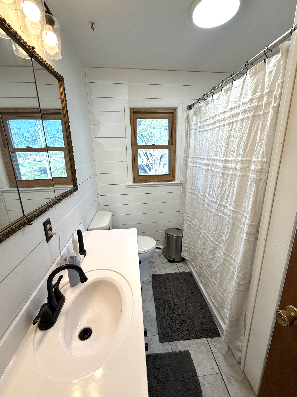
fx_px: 160
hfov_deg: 85.7
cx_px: 148
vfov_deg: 102.1
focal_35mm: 14
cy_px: 198
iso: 64
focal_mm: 2.22
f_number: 2.2
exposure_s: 1/120
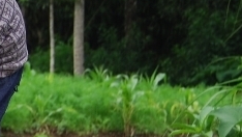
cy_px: 160
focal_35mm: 235
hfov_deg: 8.6
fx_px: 1511
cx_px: -262
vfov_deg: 5.2
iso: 100
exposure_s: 1/160
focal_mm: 35
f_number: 6.3
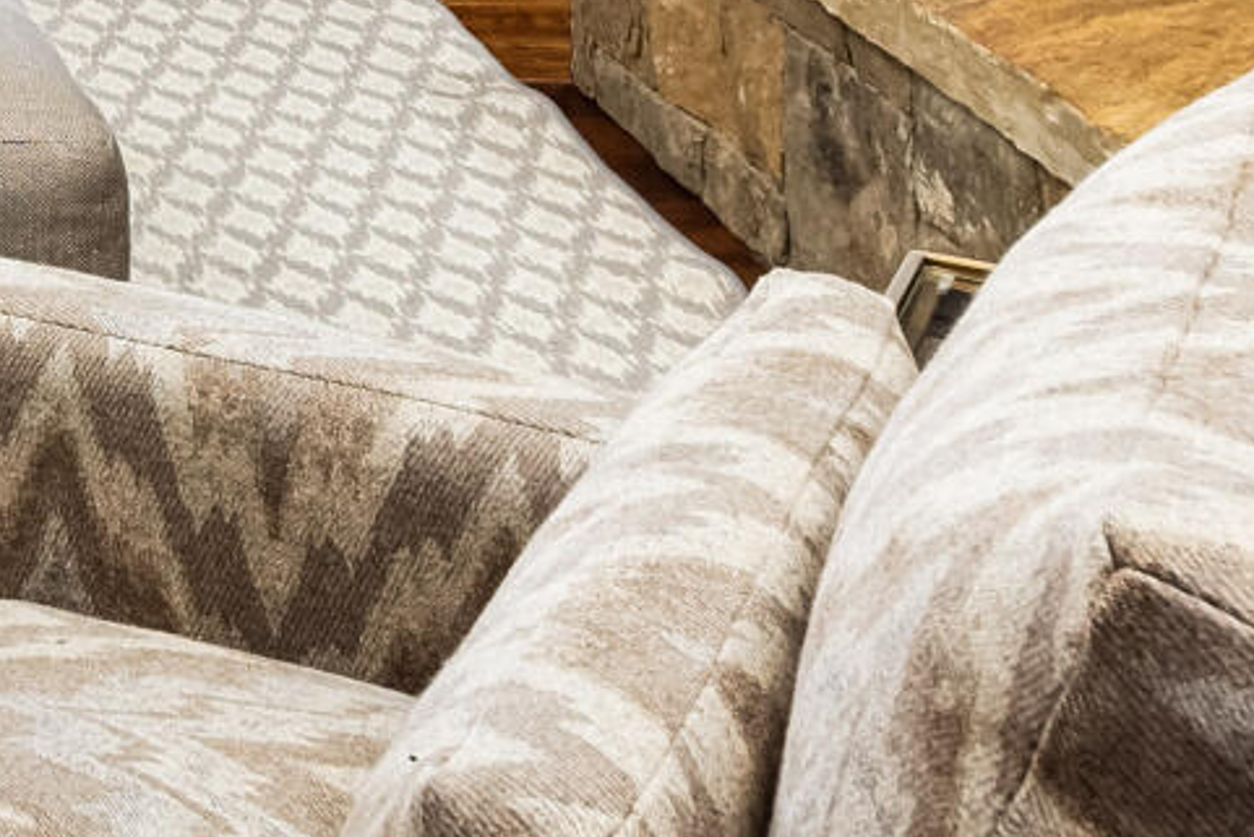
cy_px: -1184
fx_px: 3693
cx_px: -787
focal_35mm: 106
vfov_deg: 10.9
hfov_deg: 16.9
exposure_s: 1/1600
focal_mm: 17
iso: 400
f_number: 7.1
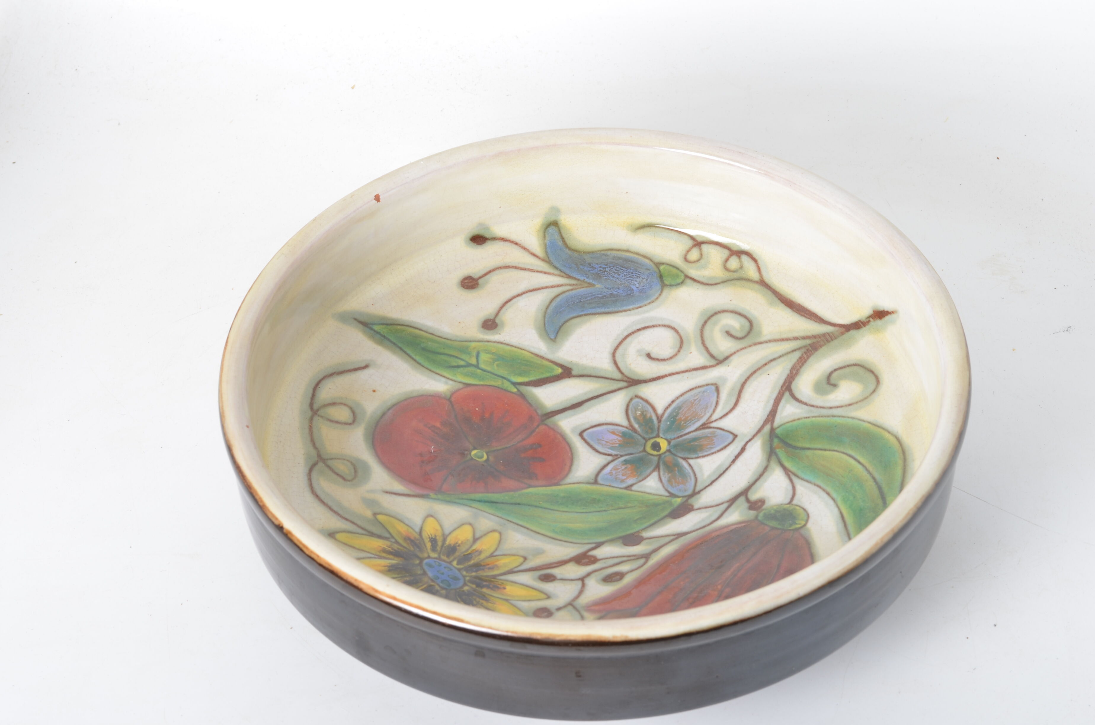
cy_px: 362
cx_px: 548
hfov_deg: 27.0
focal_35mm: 75
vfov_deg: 18.1
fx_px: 2277
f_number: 11
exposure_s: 1/125
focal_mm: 50
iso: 100
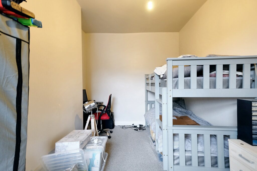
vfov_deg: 77.3
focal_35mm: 15
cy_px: 86
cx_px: 128
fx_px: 107
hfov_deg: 100.4
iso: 800
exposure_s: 1/10
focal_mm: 10
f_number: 4
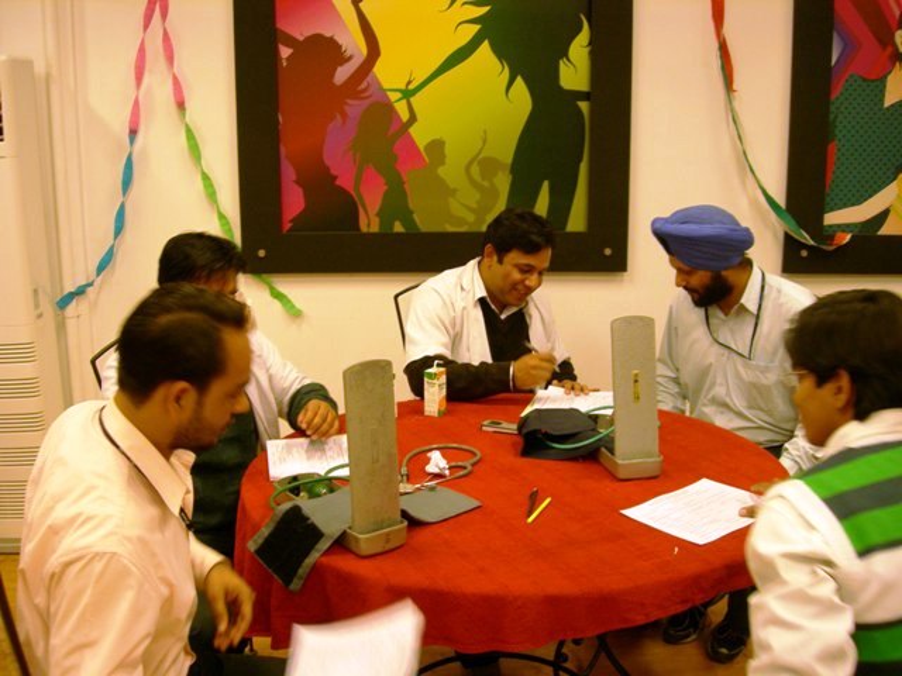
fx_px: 990
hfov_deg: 49.0
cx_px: 451
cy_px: 338
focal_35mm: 38
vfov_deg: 37.7
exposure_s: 1/29.8
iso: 157
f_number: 2.8
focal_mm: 7.8
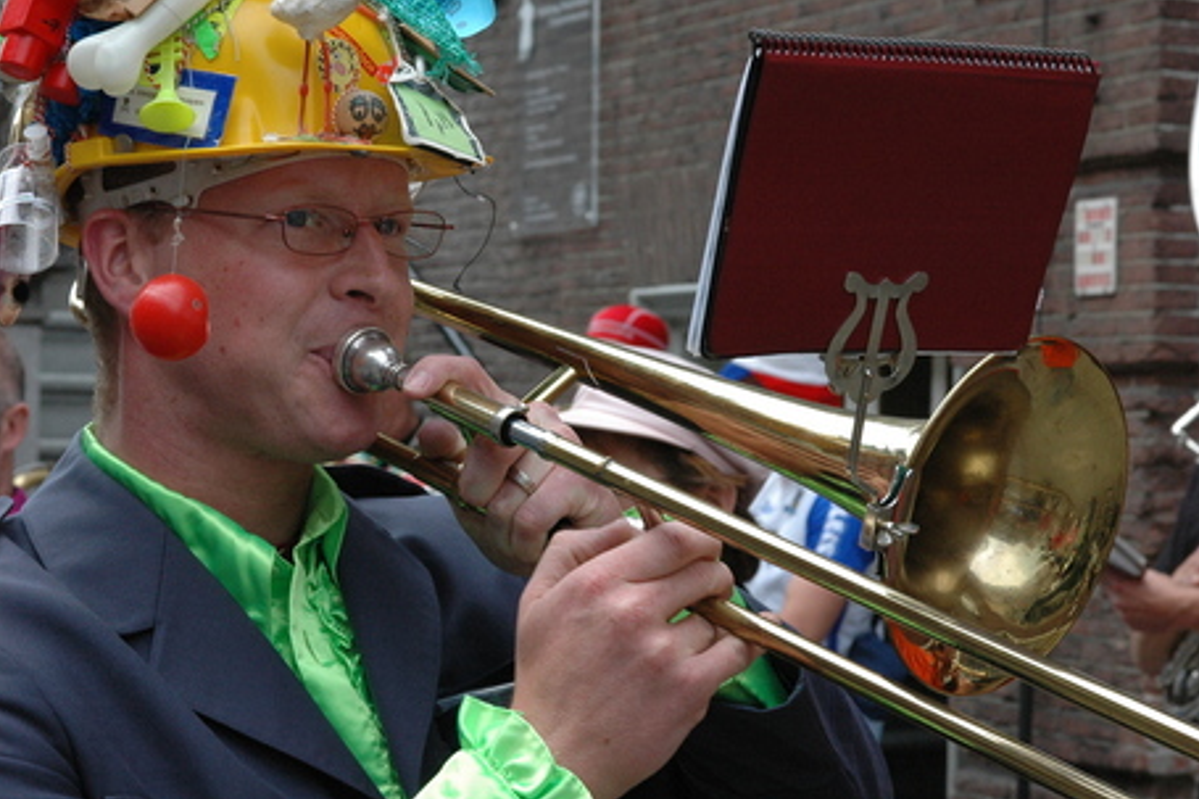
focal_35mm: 91
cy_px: 398
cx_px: 603
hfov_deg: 22.4
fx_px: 3030
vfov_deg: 15.0
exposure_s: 1/400
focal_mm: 60
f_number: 10
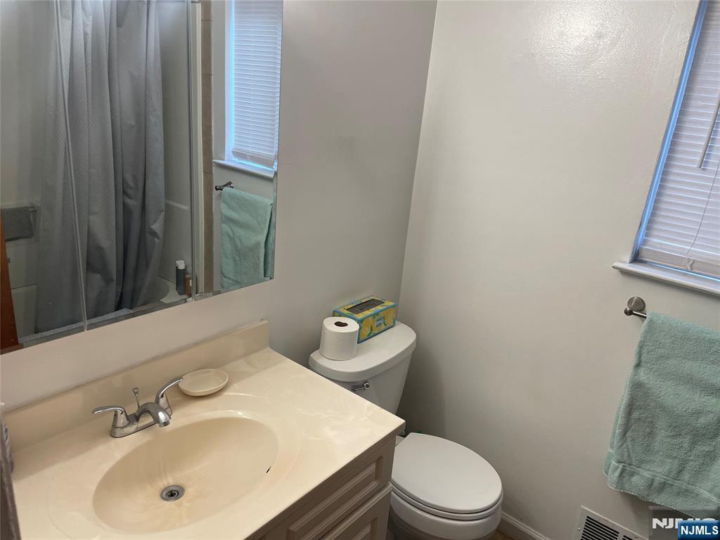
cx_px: 360
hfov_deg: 67.3
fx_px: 541
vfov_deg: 53.1
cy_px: 270
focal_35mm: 26
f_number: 1.6
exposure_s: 1/120
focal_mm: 4.2
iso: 100
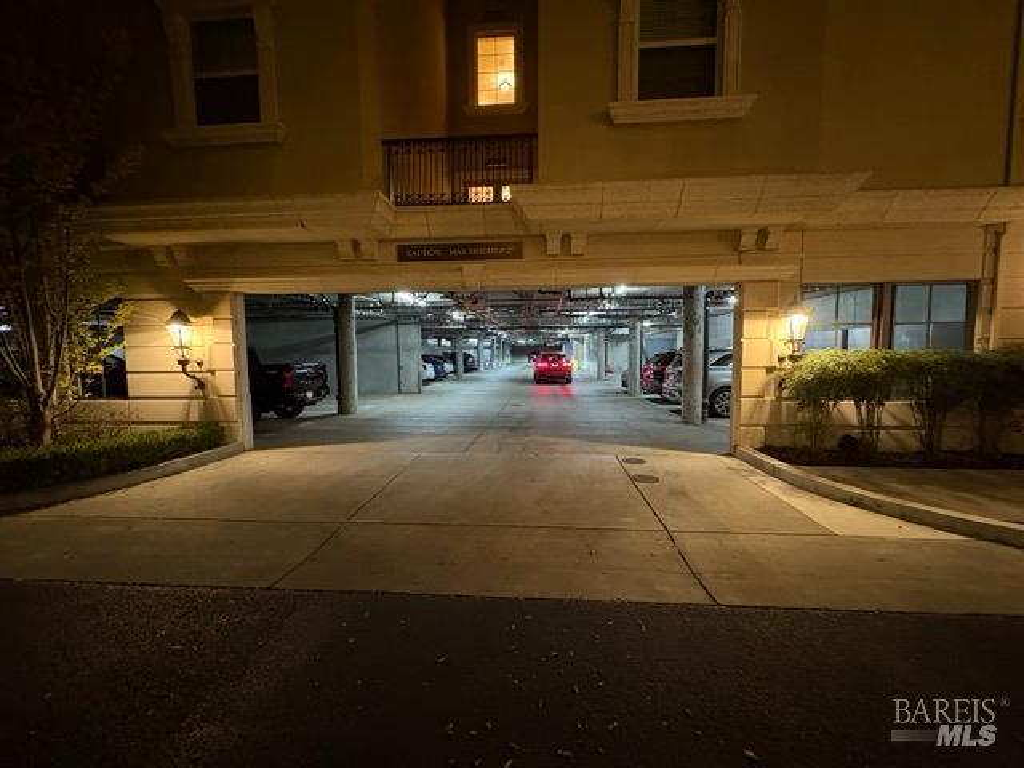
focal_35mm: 14
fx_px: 414
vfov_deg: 85.7
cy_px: 384
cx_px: 512
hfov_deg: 102.1
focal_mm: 2.22
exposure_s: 1/30
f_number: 2.2
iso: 1000
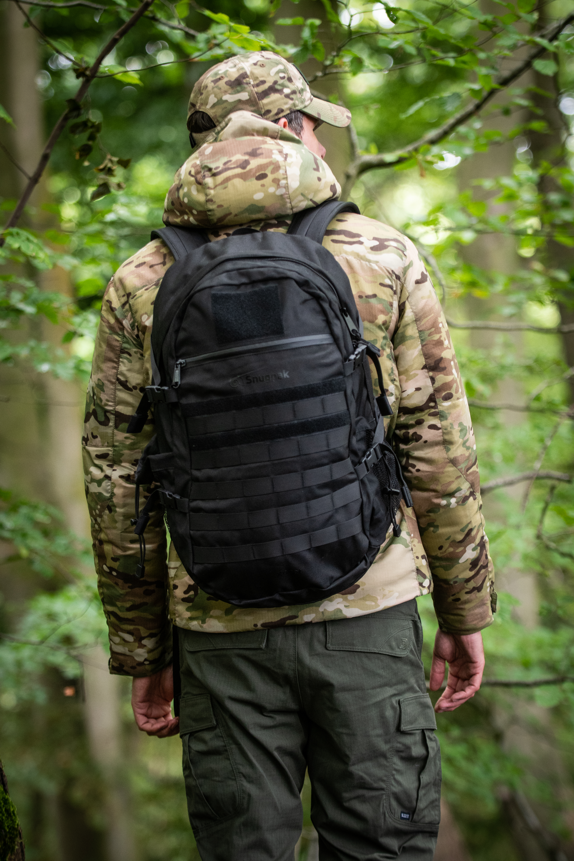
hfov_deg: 9.3
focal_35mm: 147
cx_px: 287
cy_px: 430
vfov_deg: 14.0
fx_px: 3515
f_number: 2.8
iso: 800
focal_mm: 98
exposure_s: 1/160
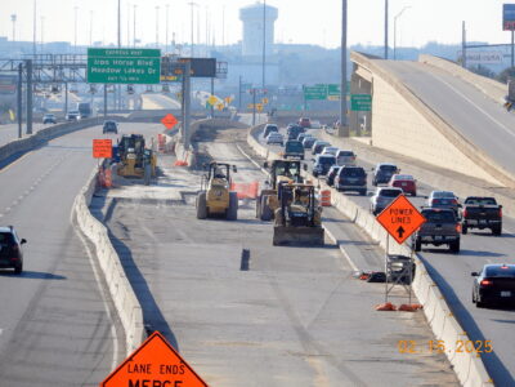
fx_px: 4463
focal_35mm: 300
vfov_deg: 5.0
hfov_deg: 6.6
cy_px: 194
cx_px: 258
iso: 80
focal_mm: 53.5
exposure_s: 1/500
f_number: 6.3
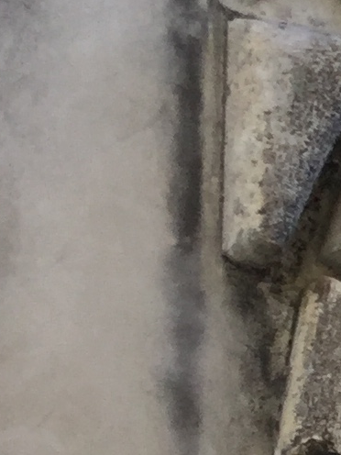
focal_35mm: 204
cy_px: 596
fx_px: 2679
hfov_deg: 6.7
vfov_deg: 9.5
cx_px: 947
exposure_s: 1/205
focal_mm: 3.3
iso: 25
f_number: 2.4
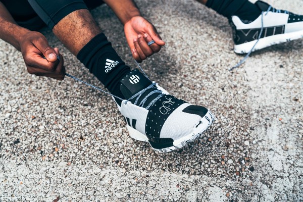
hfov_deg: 54.4
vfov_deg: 37.9
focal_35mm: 35
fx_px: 295
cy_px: 101
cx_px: 152
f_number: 4
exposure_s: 1/800
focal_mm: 35
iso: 80
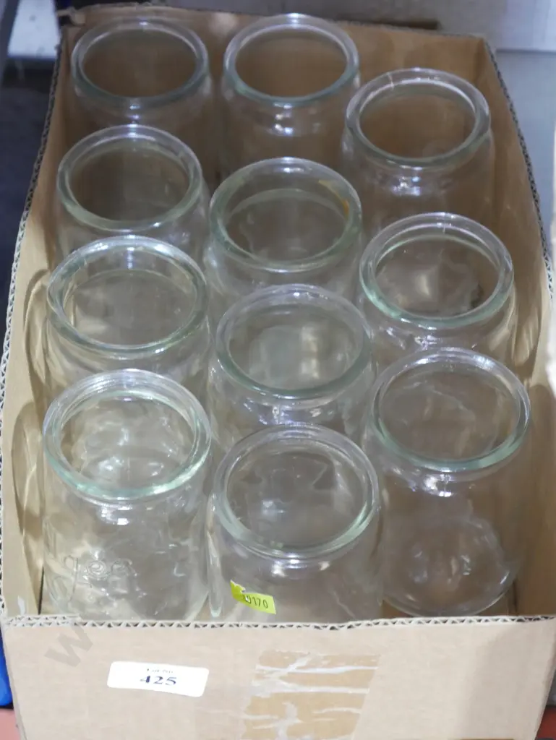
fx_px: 1797
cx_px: 278
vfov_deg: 23.3
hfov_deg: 17.6
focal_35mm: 84
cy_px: 370
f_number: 5.6
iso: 3200
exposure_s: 1/30
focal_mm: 42
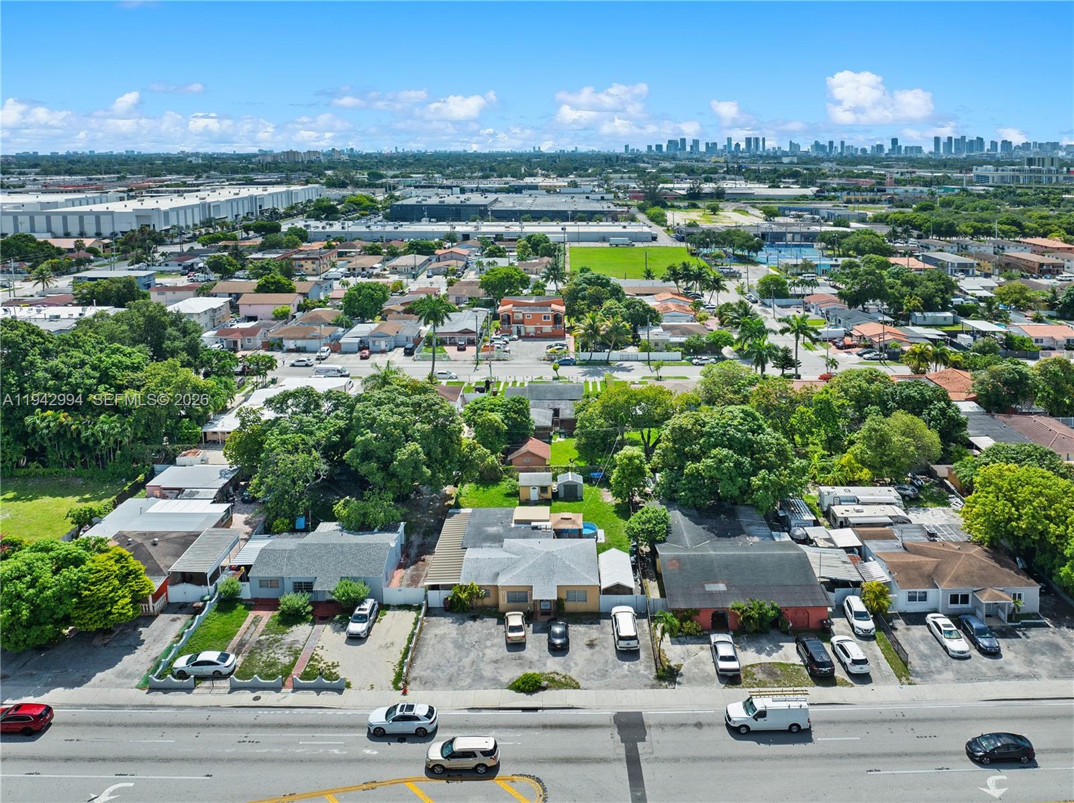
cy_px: 402
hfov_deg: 71.6
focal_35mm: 24
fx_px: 744
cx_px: 537
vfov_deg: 56.7
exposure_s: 1/2000
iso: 100
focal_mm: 12.29
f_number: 2.8
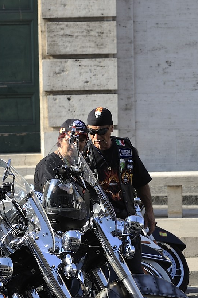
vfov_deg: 8.7
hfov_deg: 5.8
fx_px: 1943
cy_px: 317
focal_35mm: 235
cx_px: 32
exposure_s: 1/125
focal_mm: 80
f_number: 8
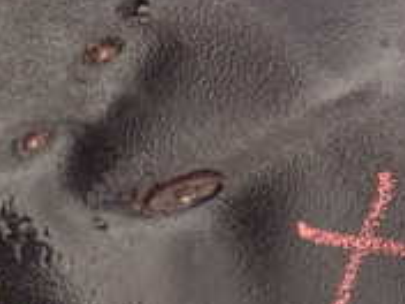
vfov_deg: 13.3
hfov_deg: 17.7
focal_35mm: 109
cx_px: 389
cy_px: -46
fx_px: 1275
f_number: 2.4
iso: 160
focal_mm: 5.79
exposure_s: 1/60
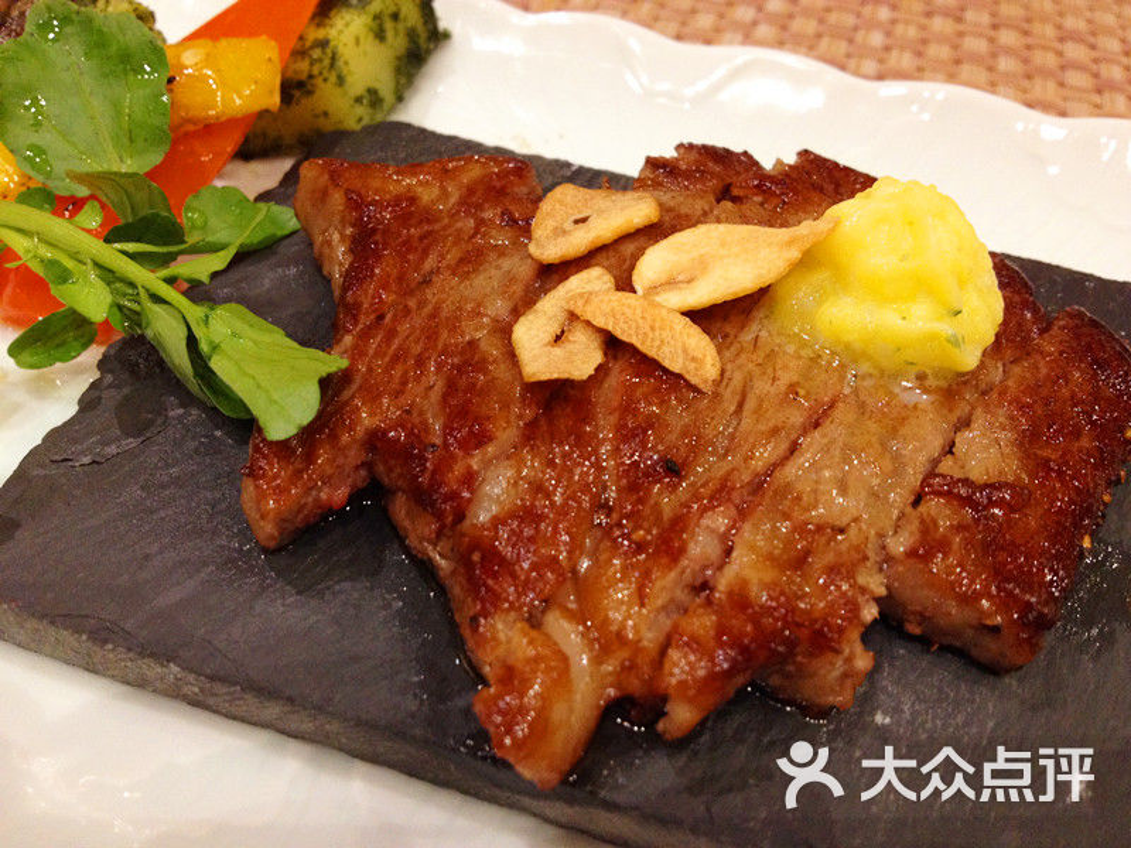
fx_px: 1144
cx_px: 566
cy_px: 424
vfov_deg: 40.7
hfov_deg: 52.6
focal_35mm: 35
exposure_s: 1/20
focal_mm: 4.28
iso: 200
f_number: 2.4
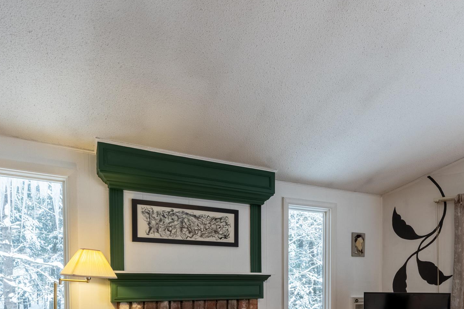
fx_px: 387
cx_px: 312
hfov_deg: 60.4
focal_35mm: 30
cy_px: 291
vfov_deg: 39.7
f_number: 11
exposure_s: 1/200
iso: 640
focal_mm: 14
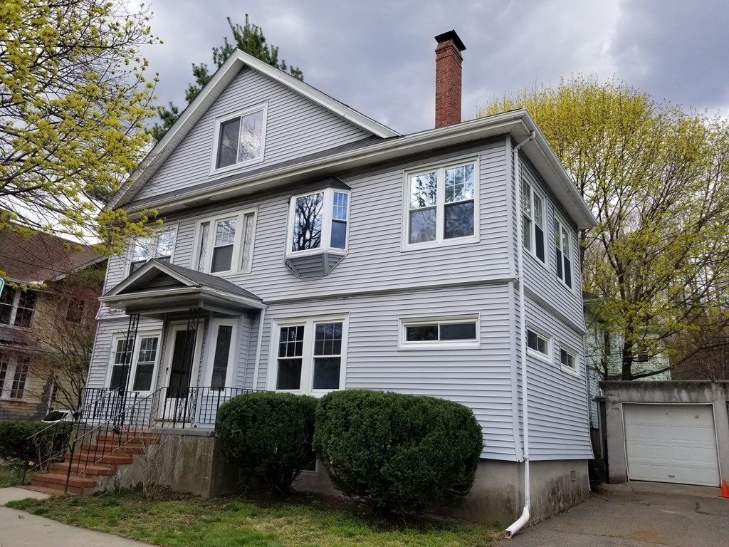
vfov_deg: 53.1
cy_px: 274
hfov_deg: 67.3
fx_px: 548
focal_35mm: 26
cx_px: 364
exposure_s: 1/1136
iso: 50
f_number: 1.7
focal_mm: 4.25
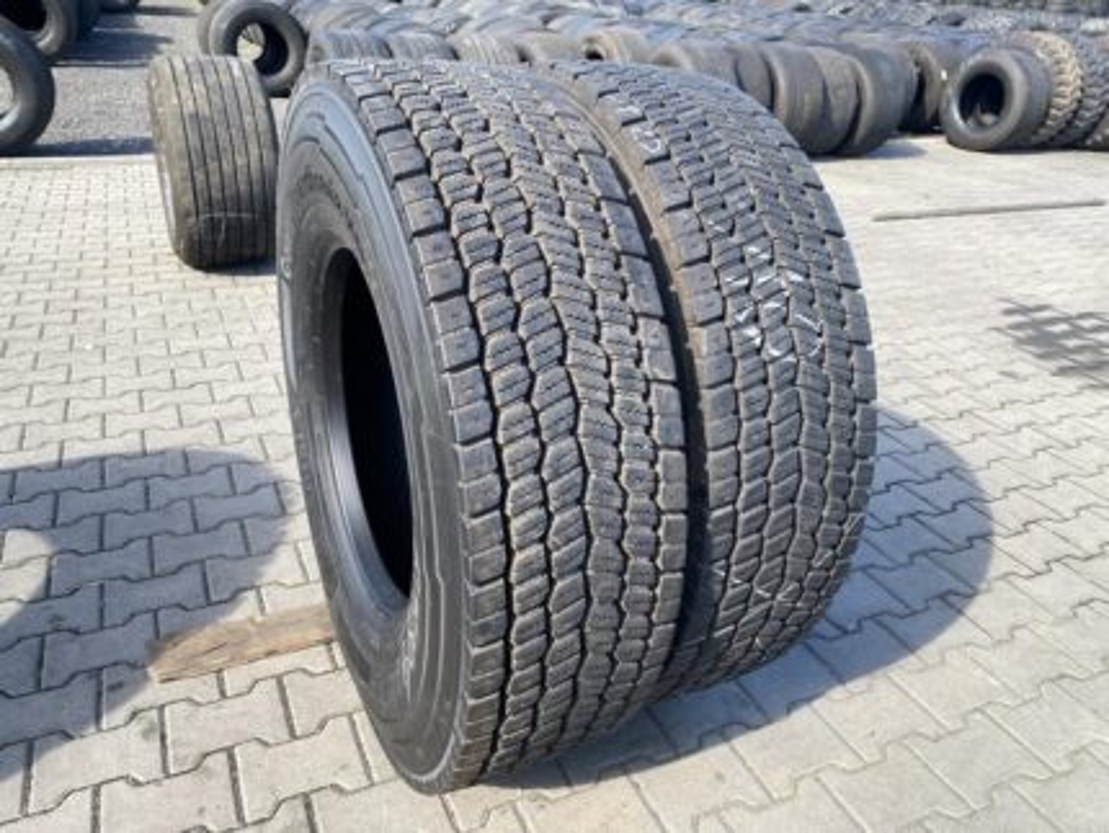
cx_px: 554
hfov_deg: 67.3
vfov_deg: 53.1
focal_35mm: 26
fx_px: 833
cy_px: 416
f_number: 1.8
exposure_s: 1/393
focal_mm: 4.25
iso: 32
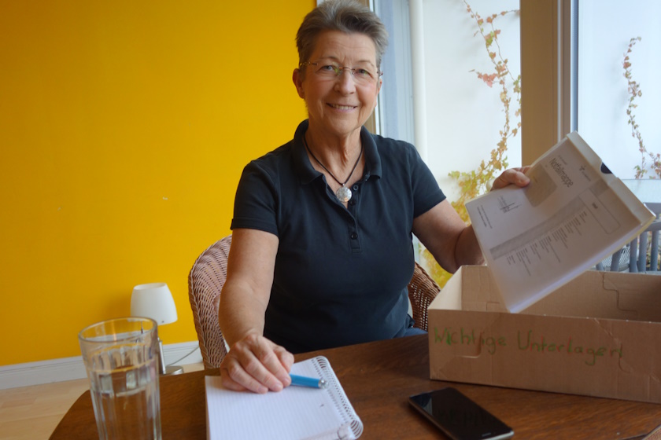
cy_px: 220
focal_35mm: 35
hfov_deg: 54.4
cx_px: 330
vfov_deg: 37.9
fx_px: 643
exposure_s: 1/40
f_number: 2.8
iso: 320
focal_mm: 13.09
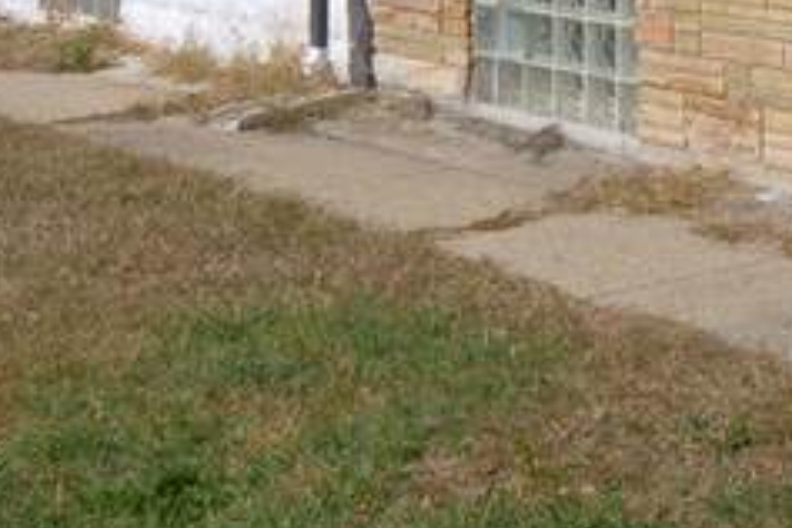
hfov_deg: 21.1
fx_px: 1980
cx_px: 942
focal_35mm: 90
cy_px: -227
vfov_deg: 14.3
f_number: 5.6
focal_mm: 8
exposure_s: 1/3200
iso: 200
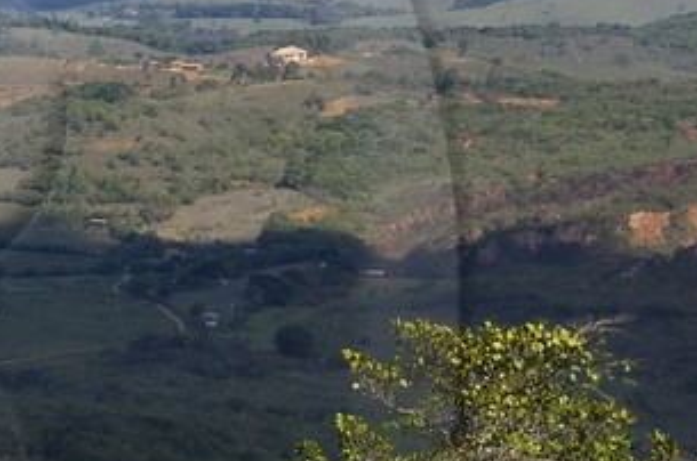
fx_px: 3652
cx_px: -482
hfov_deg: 10.4
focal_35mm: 189
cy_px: 310
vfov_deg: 7.2
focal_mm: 24
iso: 100
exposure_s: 1/125
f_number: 10
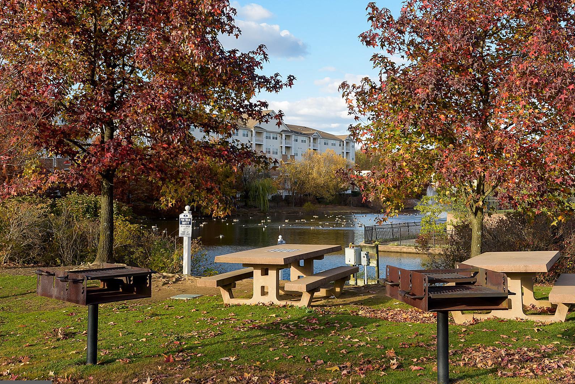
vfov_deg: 29.8
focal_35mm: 45
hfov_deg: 43.4
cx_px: 341
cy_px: 160
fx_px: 719
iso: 800
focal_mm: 35
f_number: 11
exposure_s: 1/320
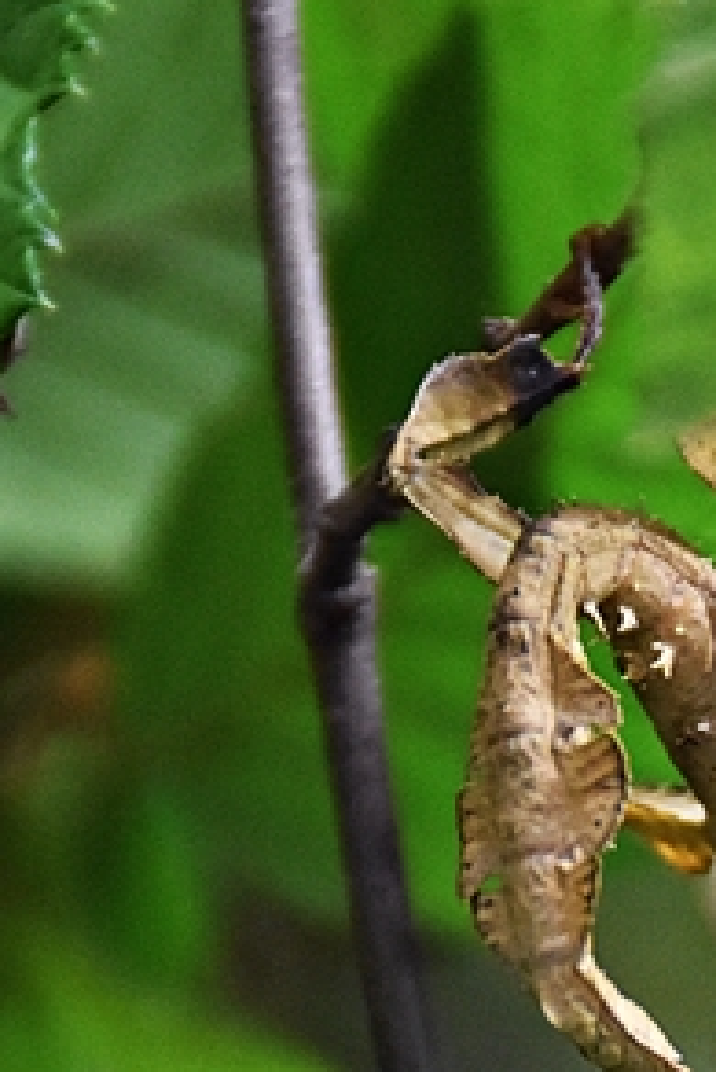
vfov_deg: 3.5
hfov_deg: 2.3
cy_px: 1074
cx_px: 727
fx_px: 17550
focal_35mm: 589
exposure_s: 1/60
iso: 2800
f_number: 5.6
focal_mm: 112
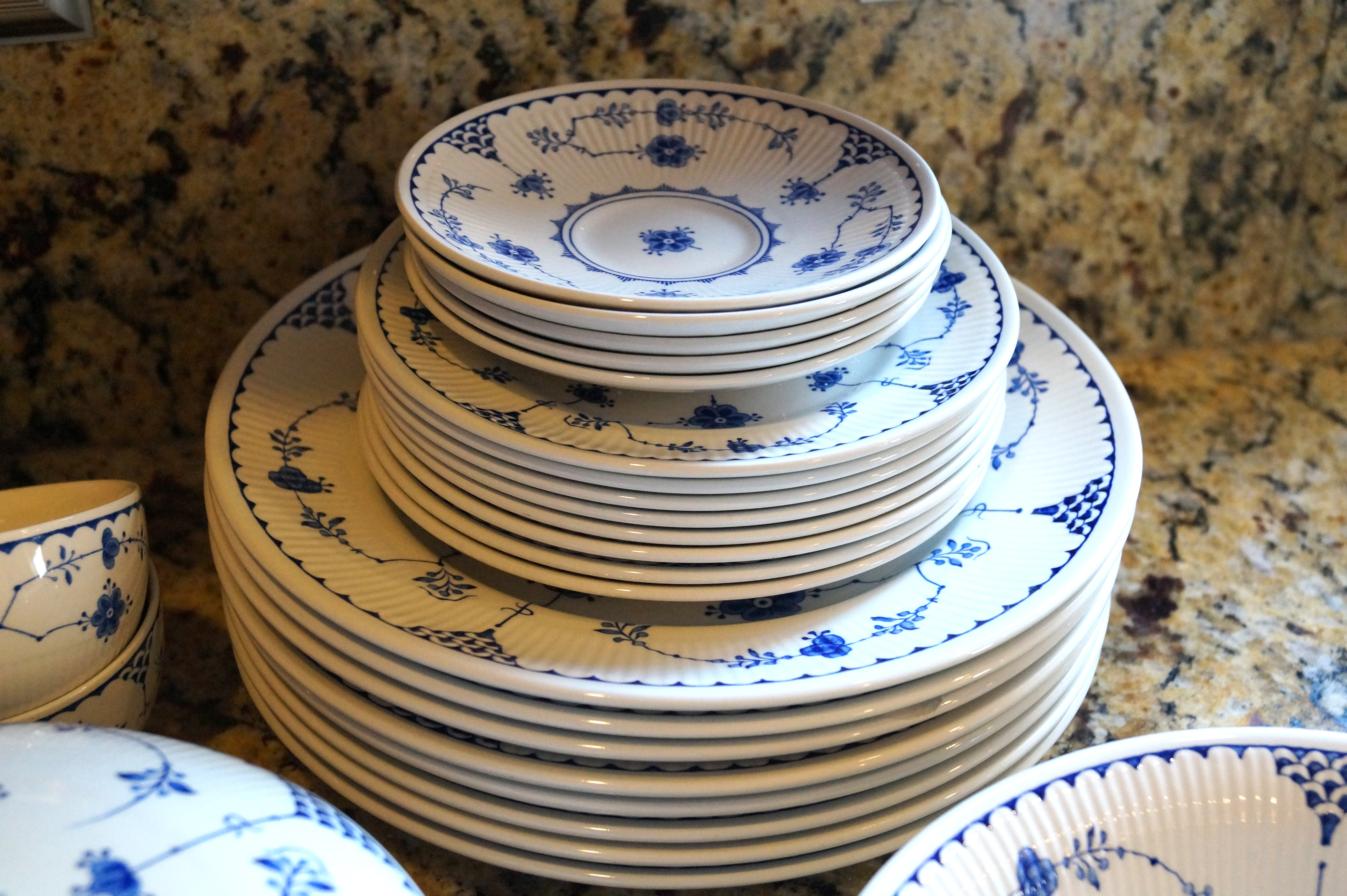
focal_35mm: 45
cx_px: 674
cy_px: 448
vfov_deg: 29.8
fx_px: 1683
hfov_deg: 43.6
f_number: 4.5
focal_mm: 30
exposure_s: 1/160
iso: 2000
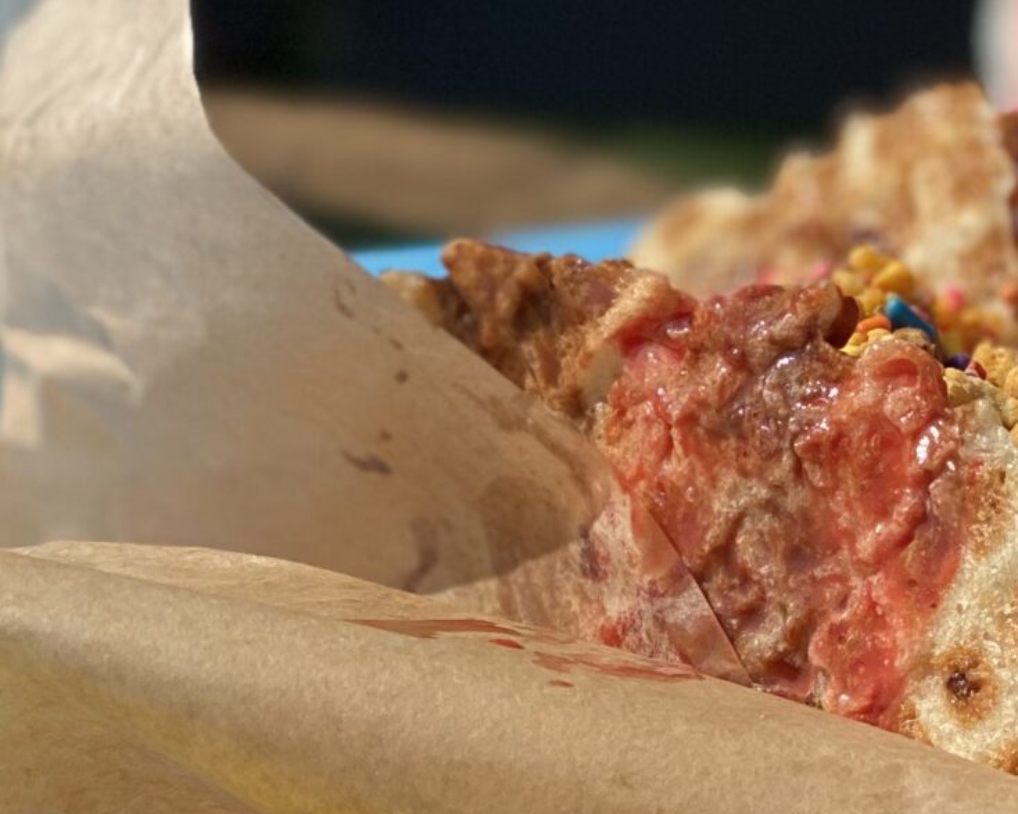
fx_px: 5332
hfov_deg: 10.7
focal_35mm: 177
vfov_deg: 8.7
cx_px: 1287
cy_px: 542
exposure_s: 1/2179
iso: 20
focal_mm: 6
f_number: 2
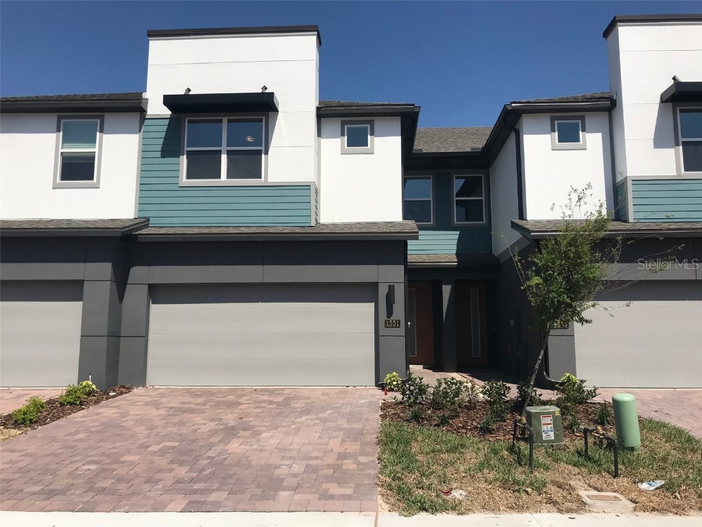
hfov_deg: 63.4
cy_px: 264
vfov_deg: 49.7
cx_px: 351
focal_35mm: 28
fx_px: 568
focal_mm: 3.99
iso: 20
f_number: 1.8
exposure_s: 1/4167
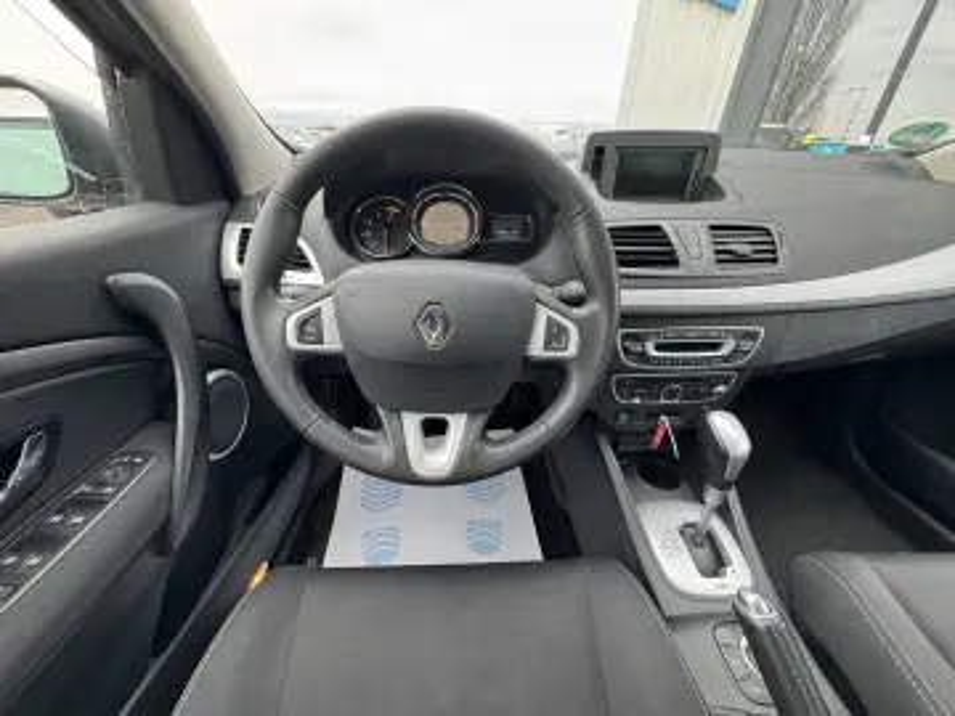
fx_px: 386
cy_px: 358
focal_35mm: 14
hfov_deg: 102.1
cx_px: 478
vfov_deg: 85.7
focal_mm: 2.22
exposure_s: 1/99
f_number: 2.2
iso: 160
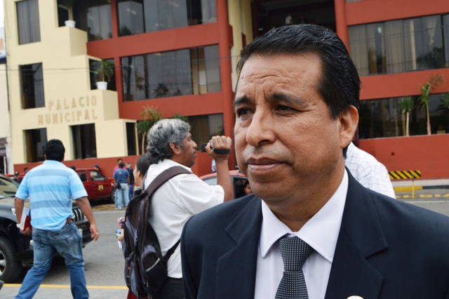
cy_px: 150
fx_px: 524
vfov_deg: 31.9
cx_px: 224
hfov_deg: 46.4
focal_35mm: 42
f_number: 11
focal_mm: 28
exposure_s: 1/500
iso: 800
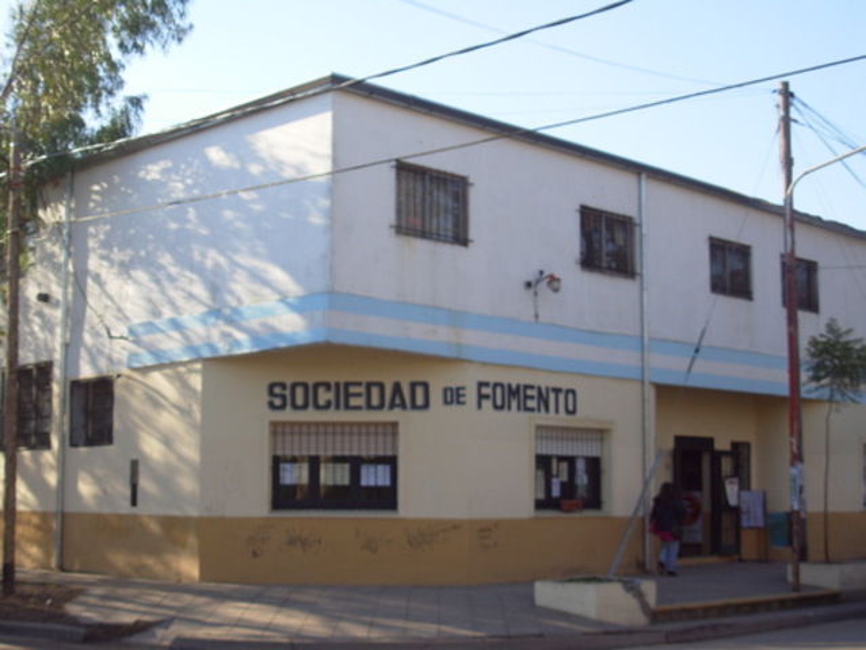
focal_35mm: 58
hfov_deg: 33.2
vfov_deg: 25.3
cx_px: 433
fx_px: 1452
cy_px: 325
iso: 50
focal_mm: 9.5
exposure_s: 1/332
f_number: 3.3
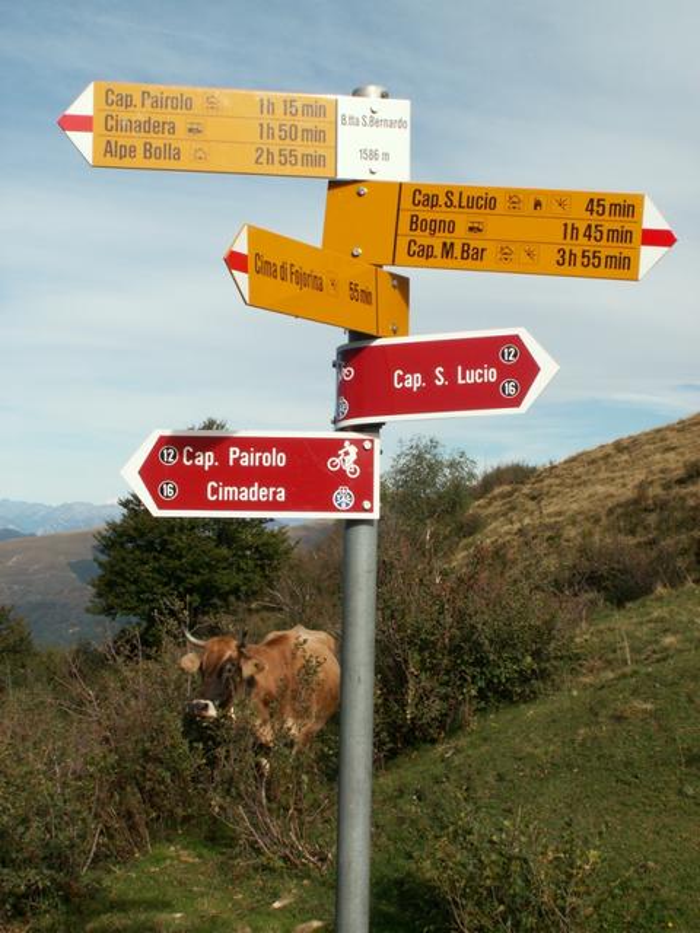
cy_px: 466
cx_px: 350
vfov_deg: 40.4
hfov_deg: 30.9
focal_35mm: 47
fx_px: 1267
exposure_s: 1/160
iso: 50
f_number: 8
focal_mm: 7.8
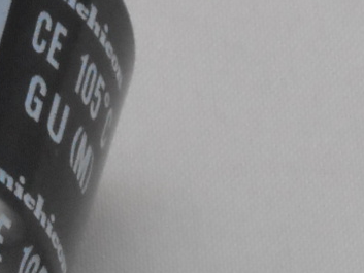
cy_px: 397
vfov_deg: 2.3
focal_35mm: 656
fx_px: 6900
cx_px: -96
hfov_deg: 3.0
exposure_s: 1/60
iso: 400
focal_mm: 18.2
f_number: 5.8
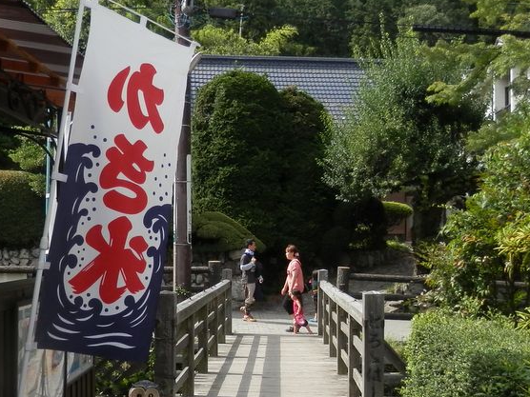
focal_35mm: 36
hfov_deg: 50.3
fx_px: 551
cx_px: 172
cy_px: 233
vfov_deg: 39.5
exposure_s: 1/400
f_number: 3
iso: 80
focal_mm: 4.5
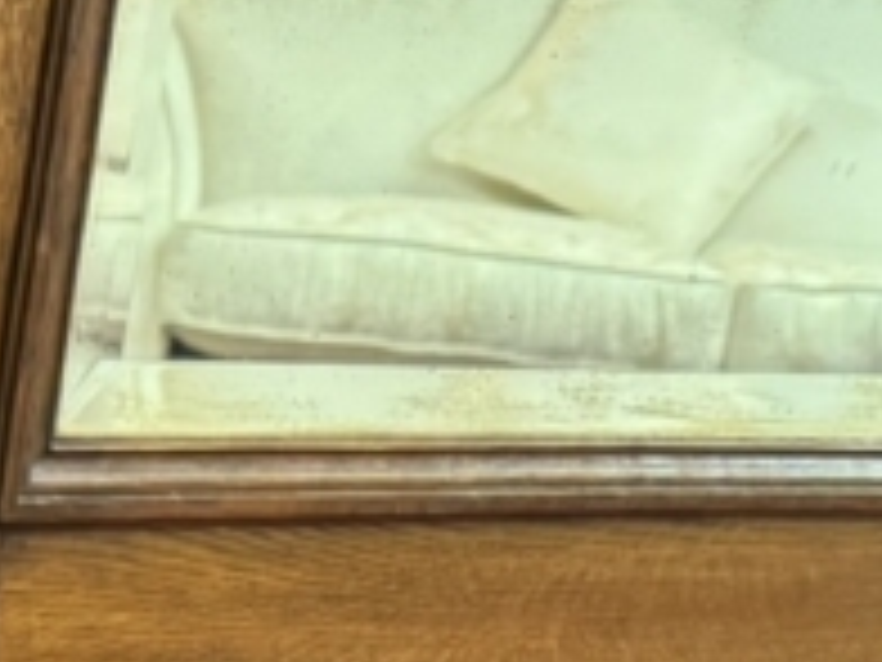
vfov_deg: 9.6
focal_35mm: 147
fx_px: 3745
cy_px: 1211
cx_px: -495
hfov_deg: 12.7
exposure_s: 1/33
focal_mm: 6.76
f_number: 1.78
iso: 640
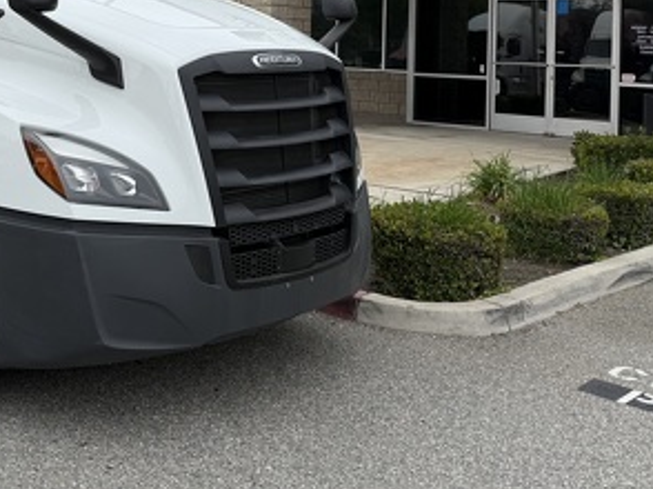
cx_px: 69
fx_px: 924
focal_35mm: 49
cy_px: 27
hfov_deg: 36.6
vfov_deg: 28.2
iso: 80
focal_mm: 6.76
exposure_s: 1/2525
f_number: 1.78
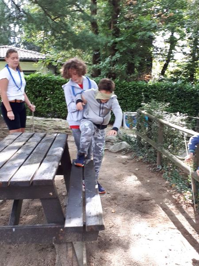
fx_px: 207
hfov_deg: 51.4
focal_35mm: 27
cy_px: 133
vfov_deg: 65.3
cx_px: 100
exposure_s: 1/50
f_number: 1.9
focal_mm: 3.6
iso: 50
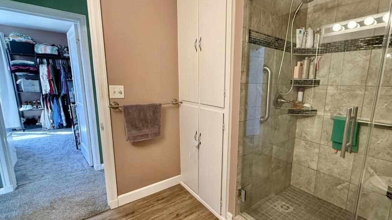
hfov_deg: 92.1
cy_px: 116
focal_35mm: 18
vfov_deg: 61.0
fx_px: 187
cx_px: 223
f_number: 2.2
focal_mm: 2.22
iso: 320
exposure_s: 1/77
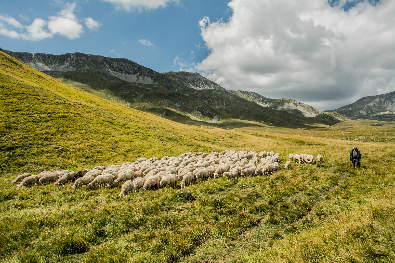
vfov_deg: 41.7
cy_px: 132
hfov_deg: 59.5
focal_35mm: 32
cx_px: 198
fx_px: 346
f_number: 8
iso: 200
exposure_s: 1/250
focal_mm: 21
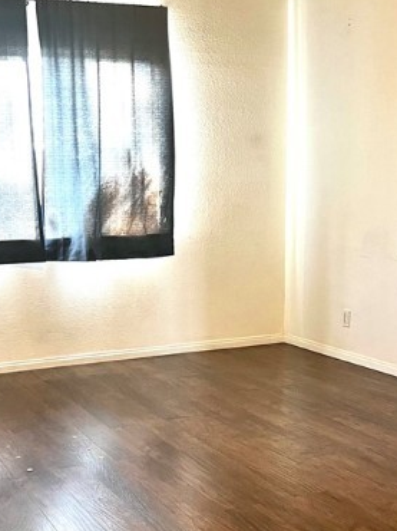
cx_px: 165
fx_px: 827
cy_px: 354
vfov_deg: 35.2
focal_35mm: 54
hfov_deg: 27.0
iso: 250
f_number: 1.5
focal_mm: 5.7
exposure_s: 1/60
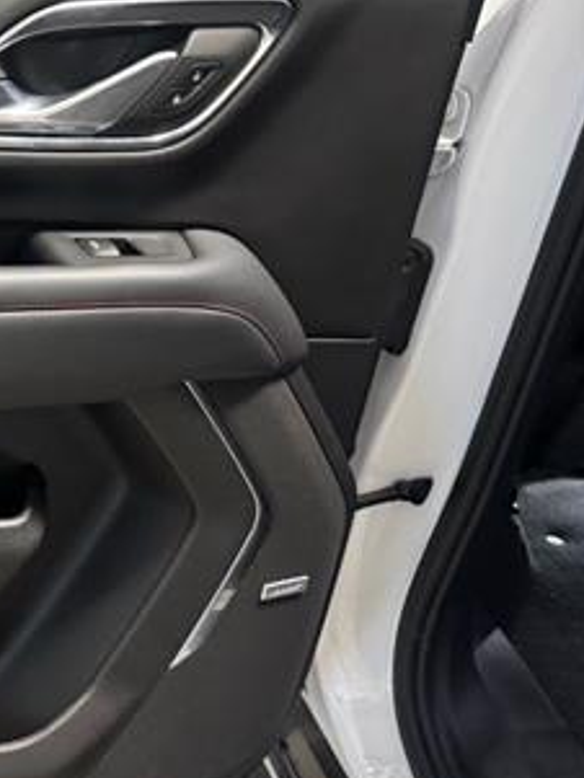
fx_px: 1146
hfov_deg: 24.0
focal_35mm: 51
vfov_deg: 37.5
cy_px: 403
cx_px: -235
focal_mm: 6.76
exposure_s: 1/40
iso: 640
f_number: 1.78
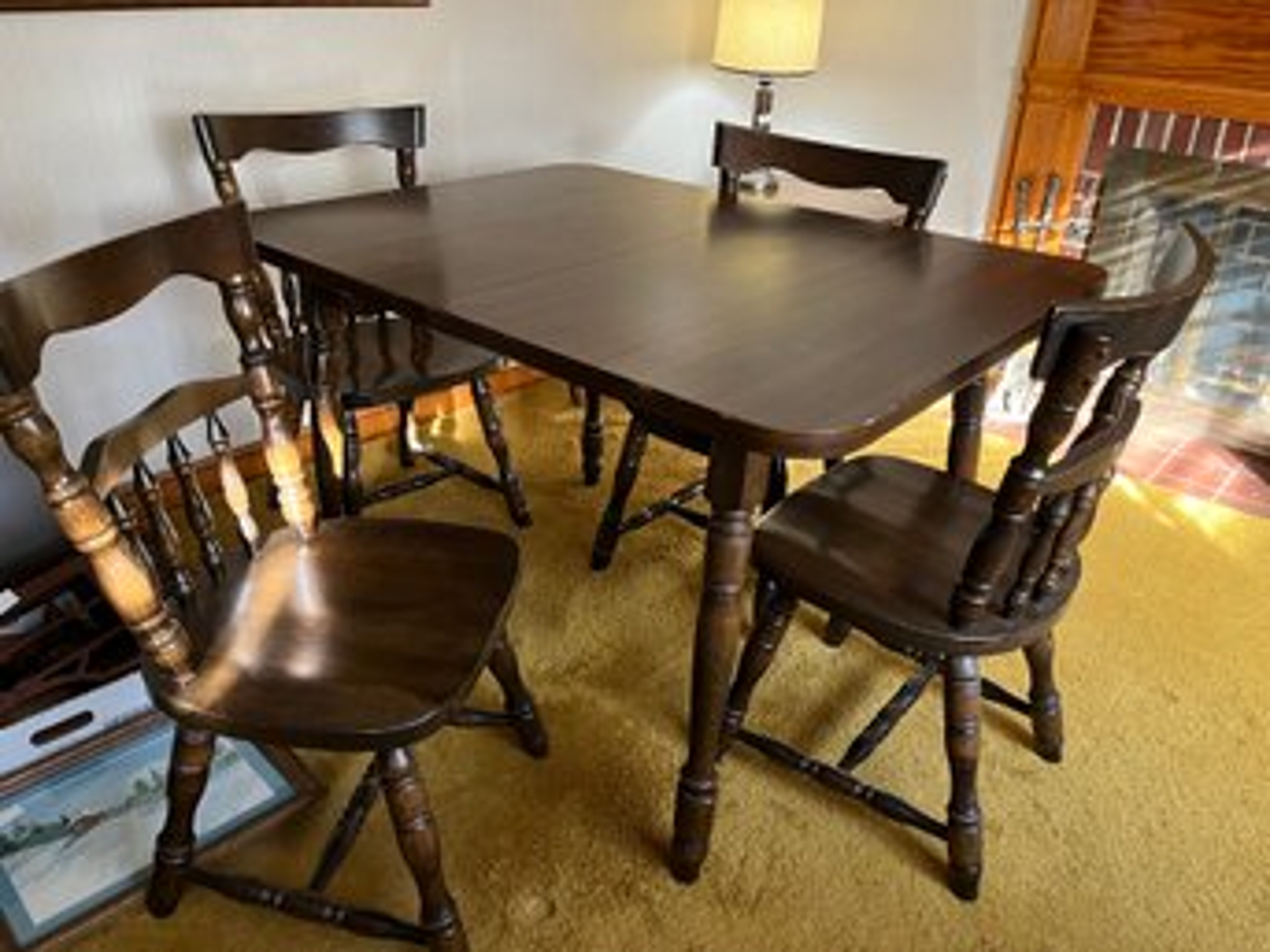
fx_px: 954
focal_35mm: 26
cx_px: 635
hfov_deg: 67.3
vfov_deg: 53.0
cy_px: 476
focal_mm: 5.1
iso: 400
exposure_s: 1/60
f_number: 1.6
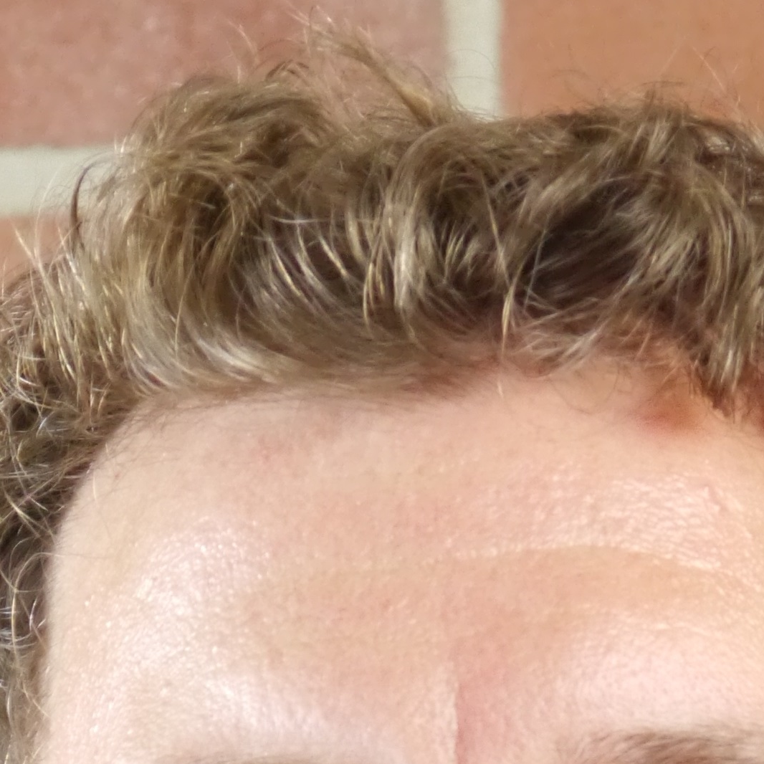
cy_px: 1565
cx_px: 538
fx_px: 8015
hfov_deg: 5.5
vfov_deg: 5.3
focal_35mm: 321
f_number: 6.3
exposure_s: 1/30
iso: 1600
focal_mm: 42
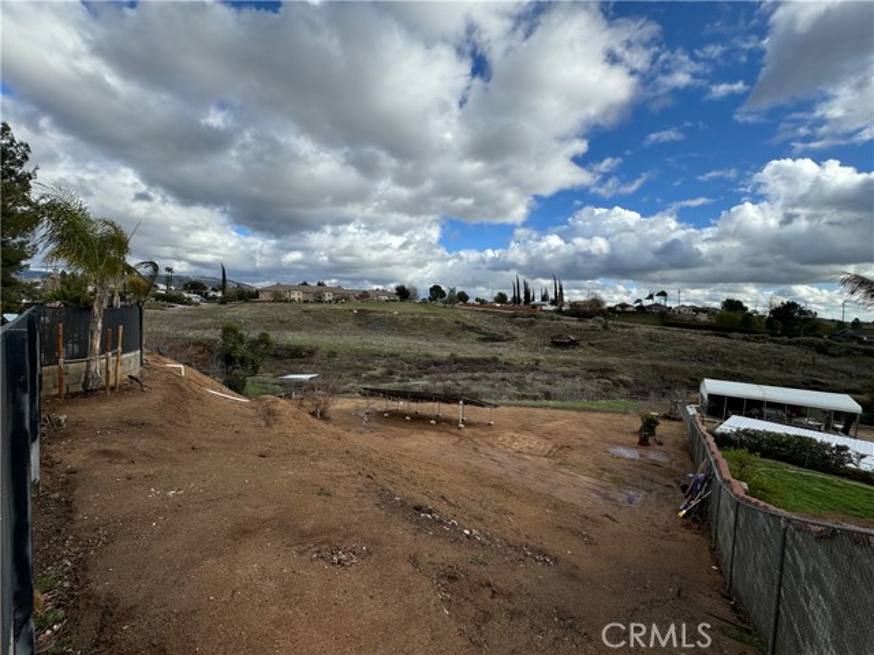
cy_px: 328
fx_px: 353
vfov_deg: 85.7
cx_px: 437
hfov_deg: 102.1
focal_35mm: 14
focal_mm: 2.22
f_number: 2.2
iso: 50
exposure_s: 1/1637
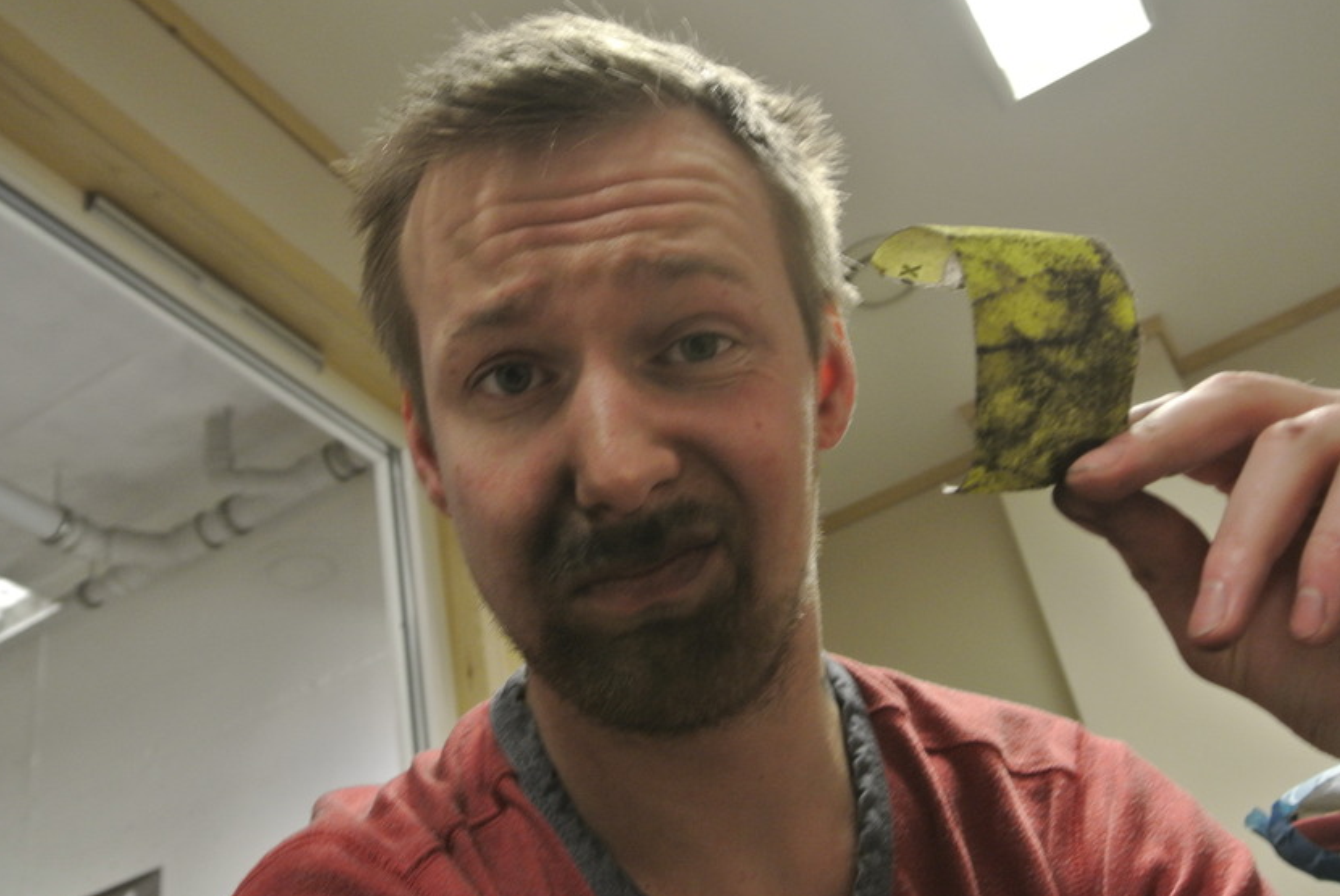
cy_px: 479
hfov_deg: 51.8
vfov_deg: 36.0
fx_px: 1378
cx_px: 678
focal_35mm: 37
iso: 450
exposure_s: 1/30
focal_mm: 11.4
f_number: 3.5
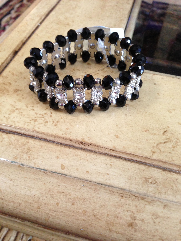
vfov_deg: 55.4
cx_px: 90
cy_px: 120
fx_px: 230
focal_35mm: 33
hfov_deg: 42.9
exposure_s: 1/20
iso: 250
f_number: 2.4
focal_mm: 4.13
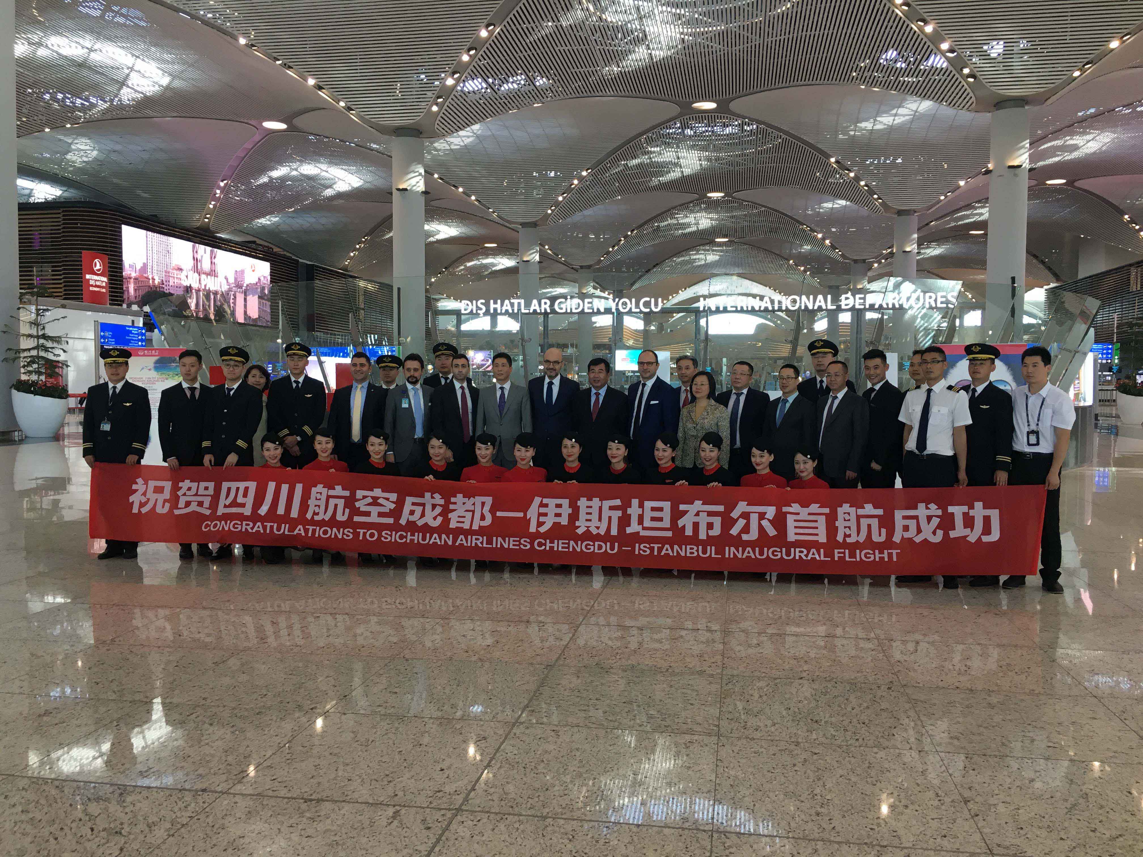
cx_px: 572
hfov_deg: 61.7
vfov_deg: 48.2
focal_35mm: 29
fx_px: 958
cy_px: 428
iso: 40
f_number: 2.2
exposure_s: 1/33
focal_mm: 4.15
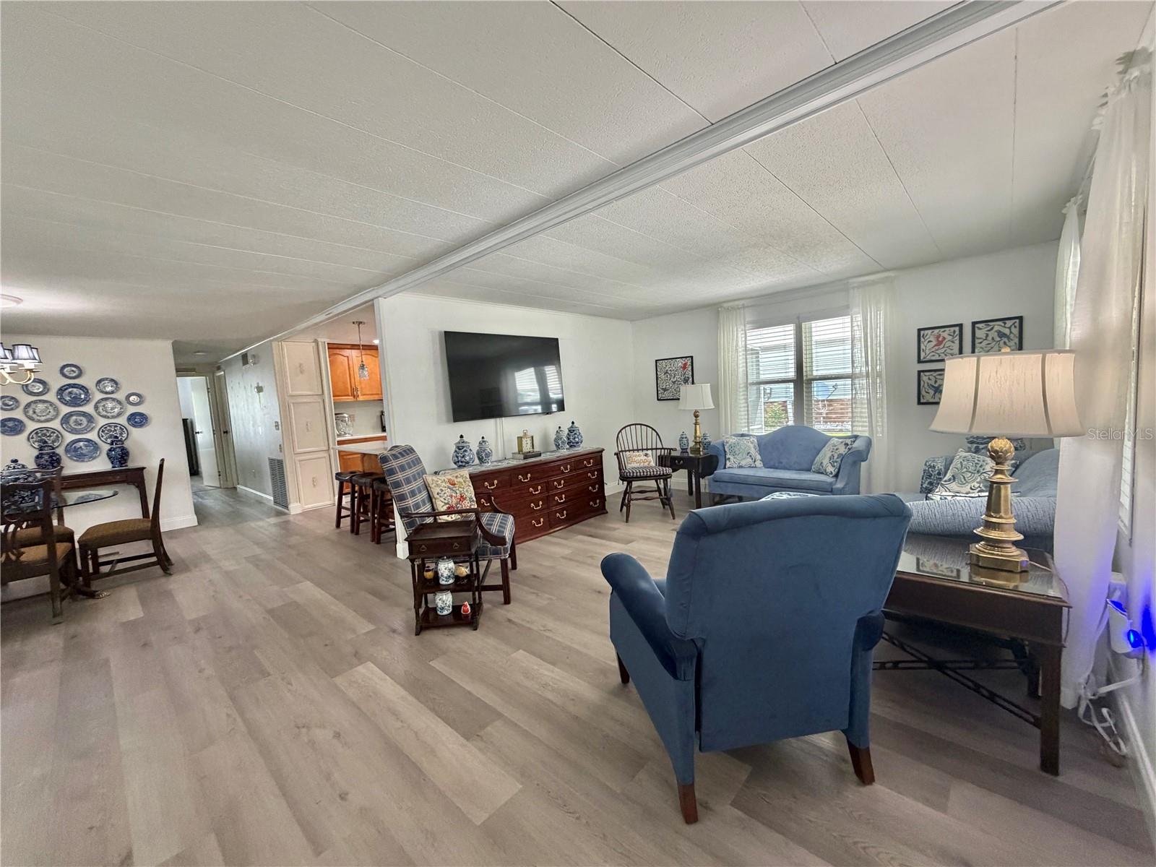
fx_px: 468
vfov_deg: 85.7
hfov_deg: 102.1
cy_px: 434
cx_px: 578
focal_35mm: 14
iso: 320
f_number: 2.2
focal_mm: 2.22
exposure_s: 1/120
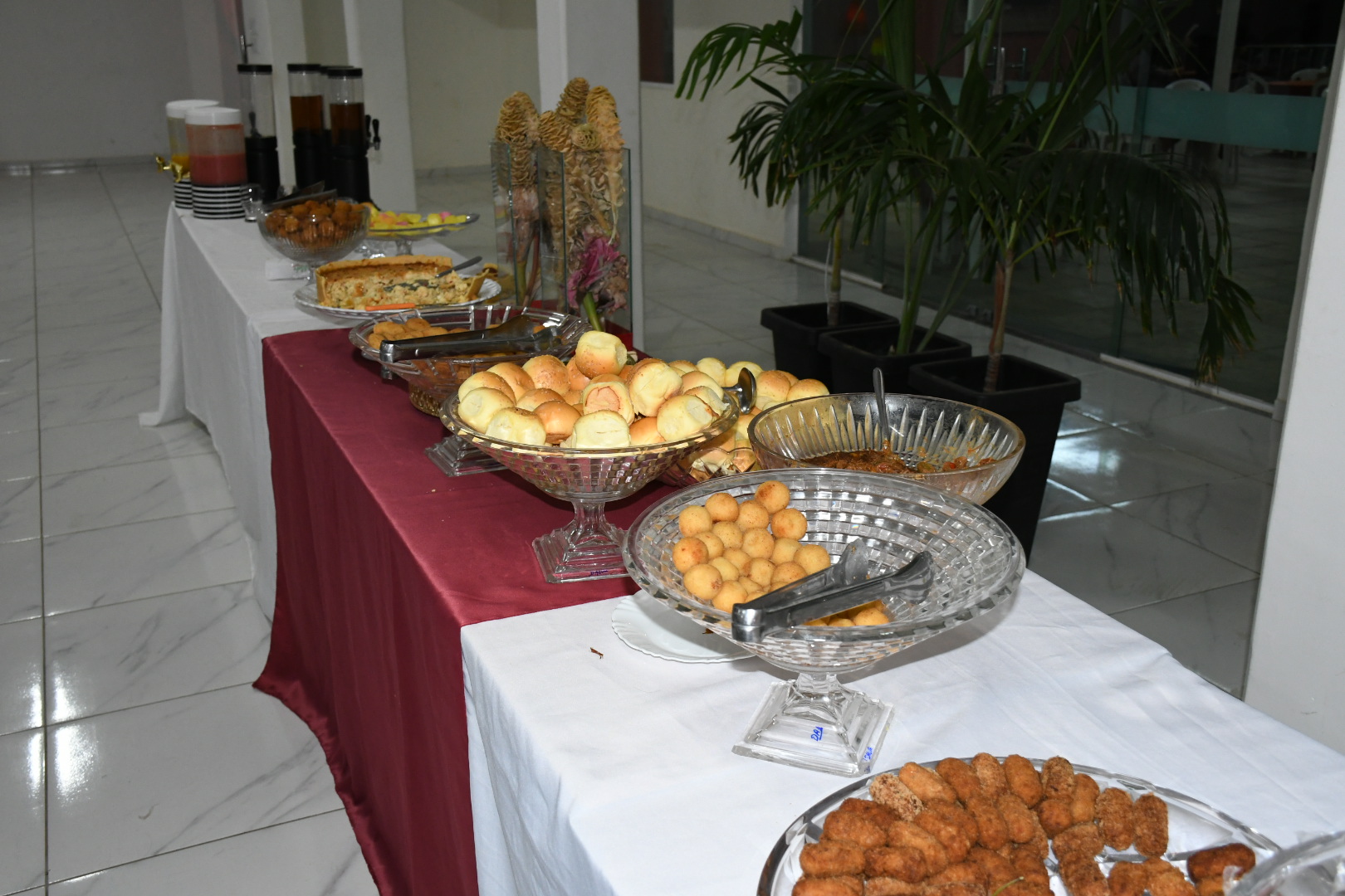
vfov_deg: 38.9
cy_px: 448
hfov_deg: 55.8
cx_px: 672
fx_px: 1270
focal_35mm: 34
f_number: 5
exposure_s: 1/125
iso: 1600
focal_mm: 23
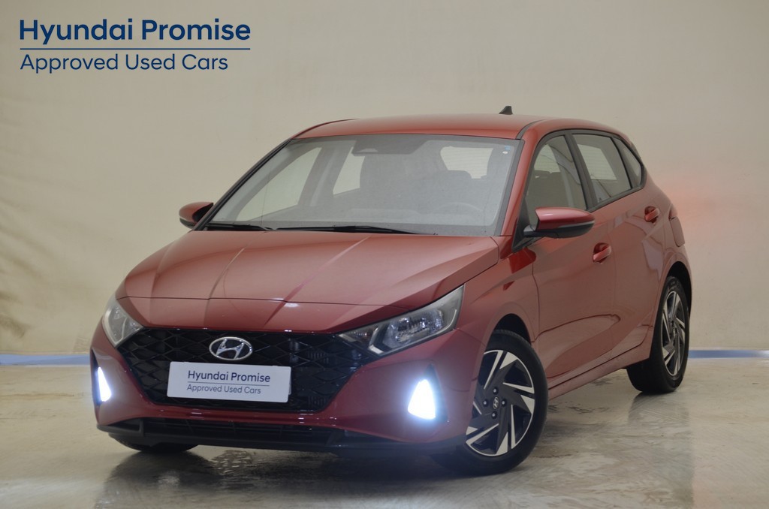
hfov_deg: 20.1
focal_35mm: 102
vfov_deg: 13.4
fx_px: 2174
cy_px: 254
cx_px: 384
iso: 400
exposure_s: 1/13
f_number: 6.3
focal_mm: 68
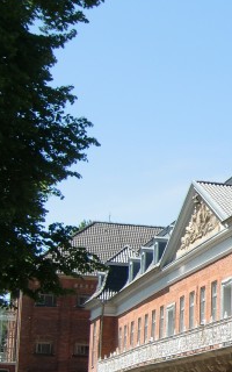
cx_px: 345
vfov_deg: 19.5
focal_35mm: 106
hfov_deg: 11.8
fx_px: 1072
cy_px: 265
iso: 64
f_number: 3.8
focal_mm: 7.1
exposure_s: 1/400
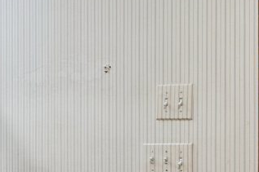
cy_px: 154
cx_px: -177
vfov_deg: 13.8
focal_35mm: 98
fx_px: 707
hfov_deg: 17.6
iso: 200
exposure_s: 1/13
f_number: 10
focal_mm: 15.2
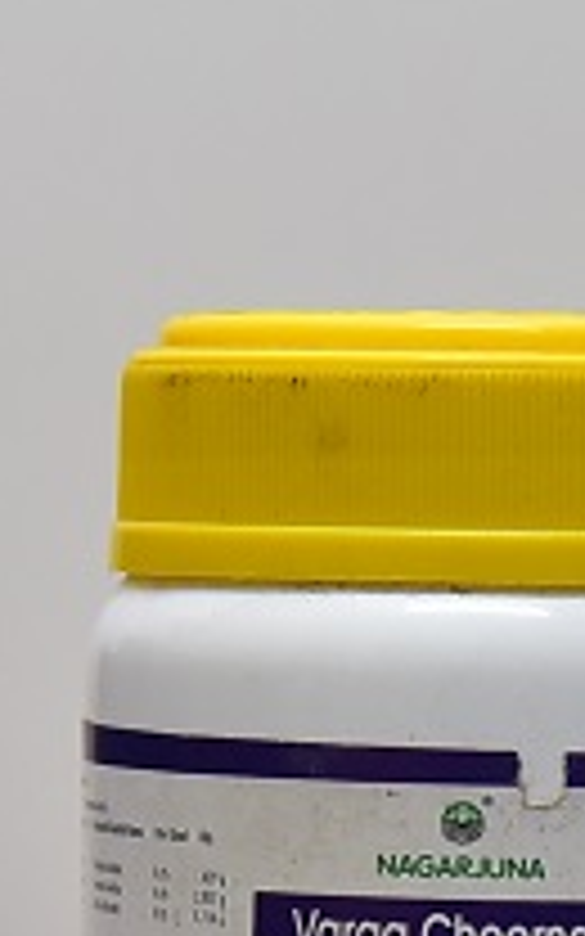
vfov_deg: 12.7
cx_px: 472
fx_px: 4081
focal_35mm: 160
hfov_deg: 8.2
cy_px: 1152
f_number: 4
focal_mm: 62
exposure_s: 1/125
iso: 1600
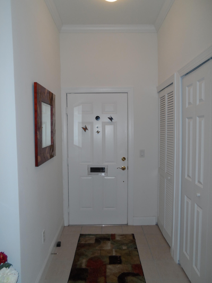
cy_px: 142
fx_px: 204
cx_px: 106
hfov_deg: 54.9
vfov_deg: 69.4
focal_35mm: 25
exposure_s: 1/30
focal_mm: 4.5
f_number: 2.5
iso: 100
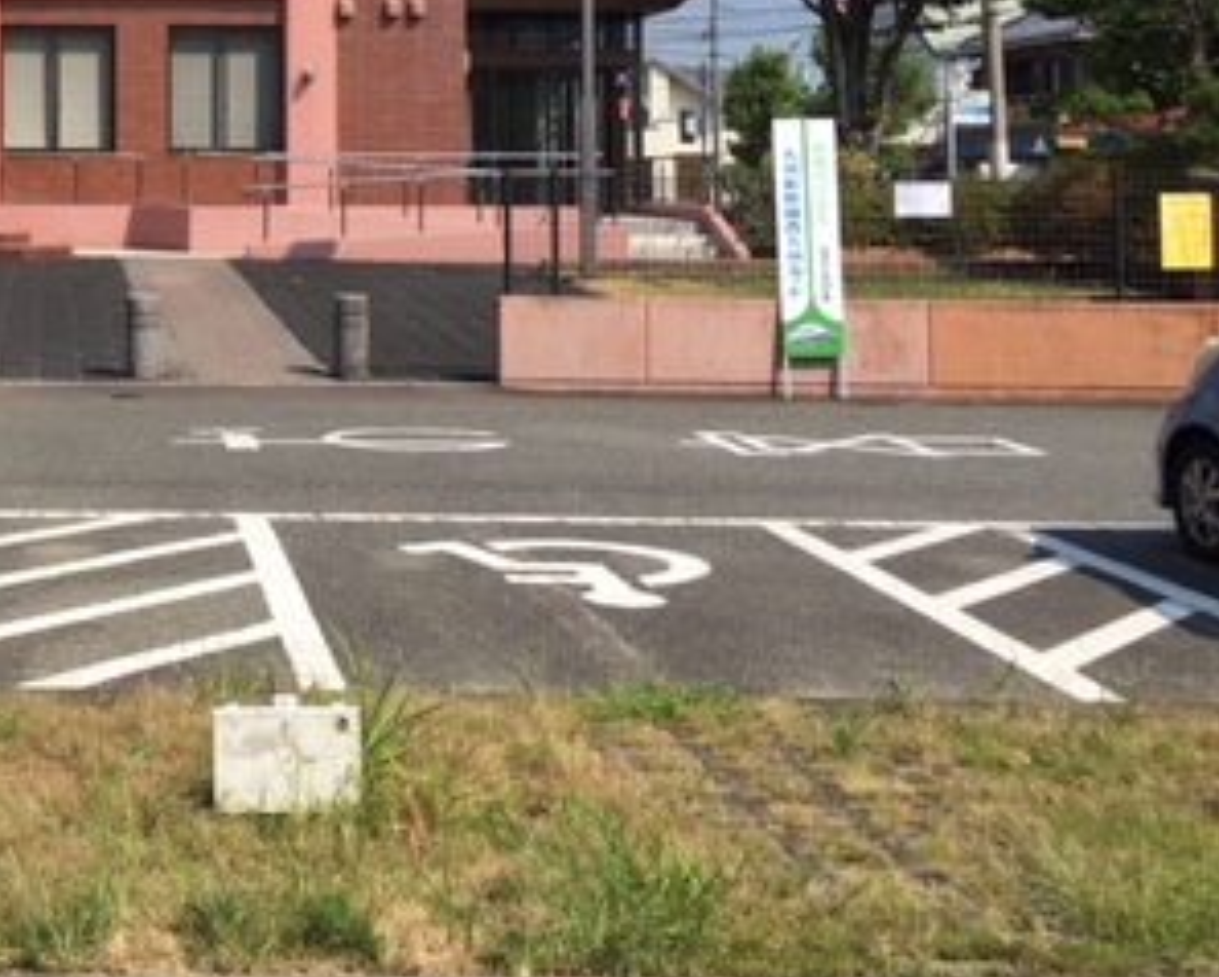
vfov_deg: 24.3
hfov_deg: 29.2
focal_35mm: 61
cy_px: 90
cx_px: 45
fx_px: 2202
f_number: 2.2
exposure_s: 1/1603
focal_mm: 4.15
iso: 25
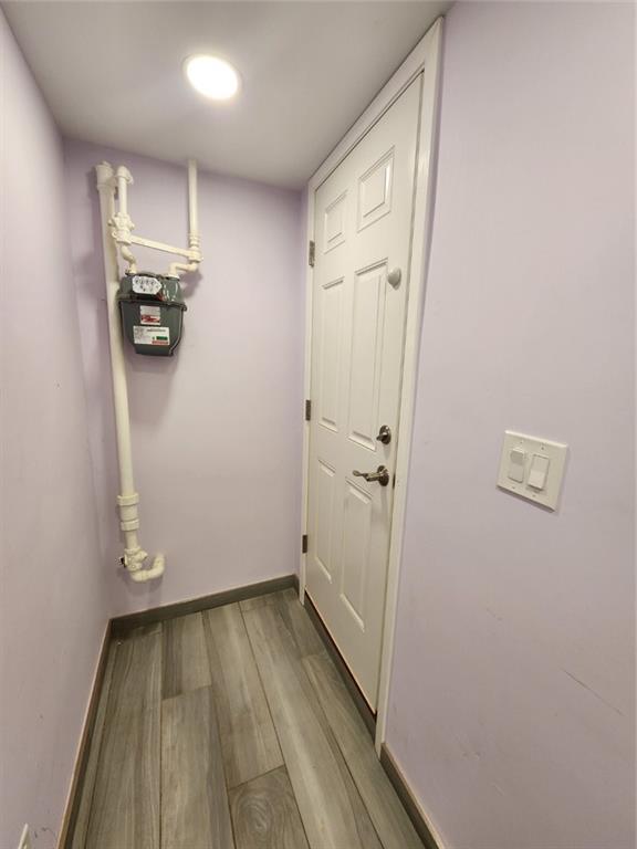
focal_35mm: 13
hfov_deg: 89.9
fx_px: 319
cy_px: 424
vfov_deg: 106.2
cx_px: 318
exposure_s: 1/60
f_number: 2.2
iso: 100
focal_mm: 2.2
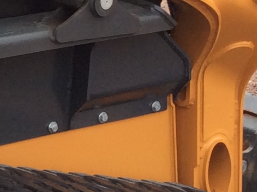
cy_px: 35
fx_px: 1305
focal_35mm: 176
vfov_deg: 8.4
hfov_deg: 10.5
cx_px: -225
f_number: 2.4
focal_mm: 3.3
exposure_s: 1/298
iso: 32
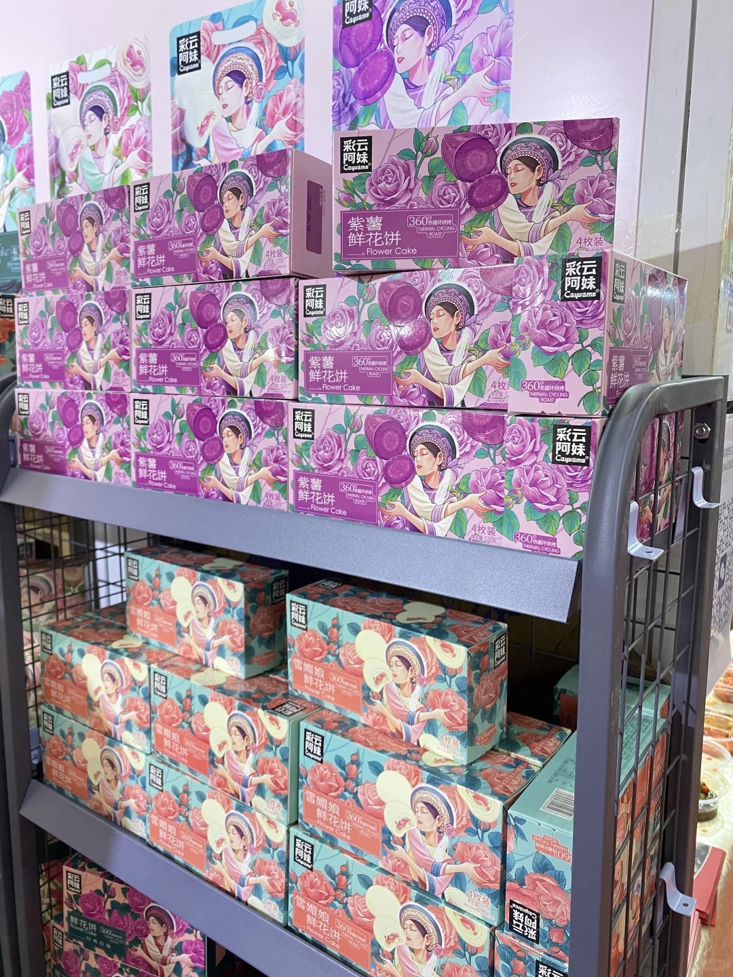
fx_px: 734
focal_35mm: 26
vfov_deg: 67.3
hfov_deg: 53.1
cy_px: 488
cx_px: 366
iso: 125
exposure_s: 1/50
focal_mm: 4.25
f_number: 1.8
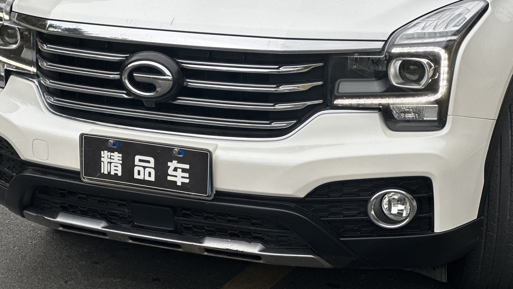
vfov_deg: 13.0
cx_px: 251
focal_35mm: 93
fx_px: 1265
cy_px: 76
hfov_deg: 22.9
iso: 125
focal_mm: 9
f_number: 2.8
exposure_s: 1/94
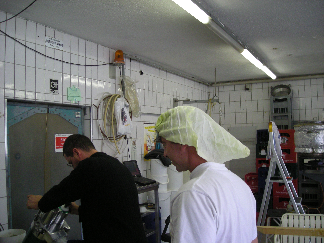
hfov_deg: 52.6
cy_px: 122
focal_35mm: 35
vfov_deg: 40.7
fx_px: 328
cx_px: 162
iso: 187
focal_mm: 5.7
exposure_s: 1/63
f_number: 2.8
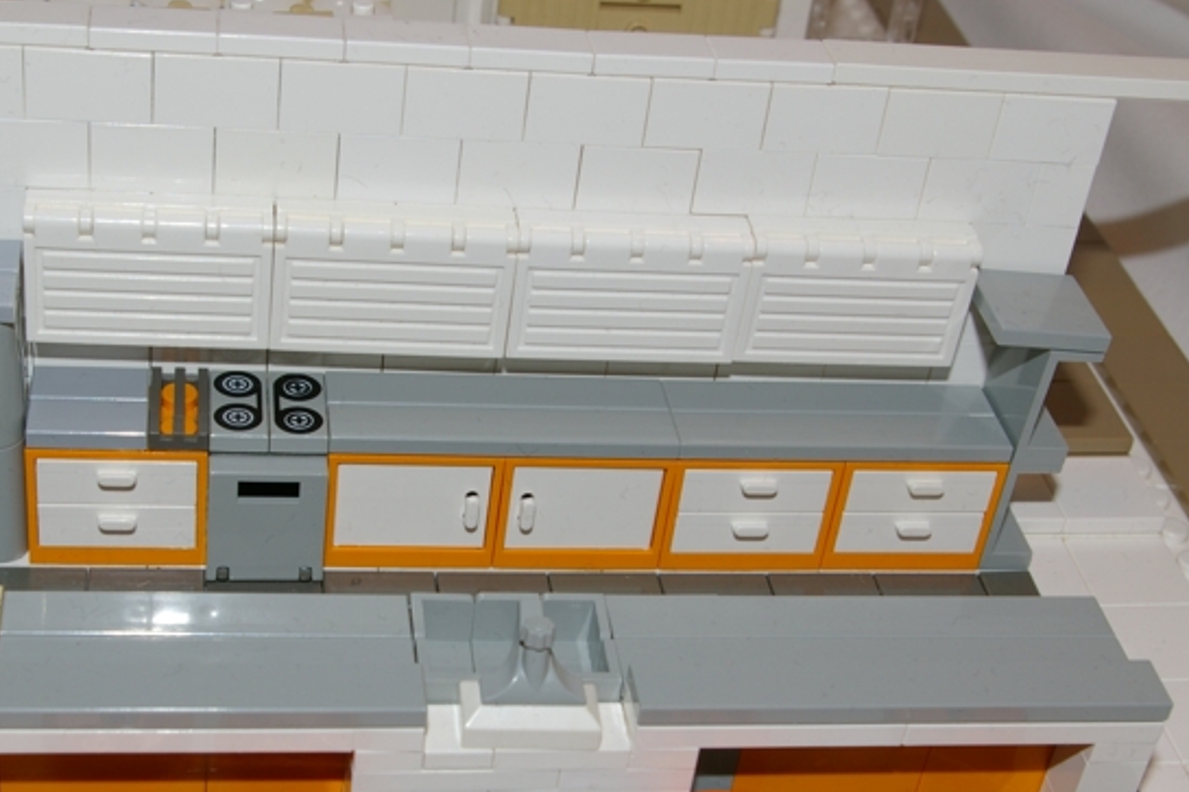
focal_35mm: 61
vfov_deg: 22.2
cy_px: 488
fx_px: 2014
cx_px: 460
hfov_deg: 32.8
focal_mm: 28
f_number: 13
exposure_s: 1/45
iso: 200
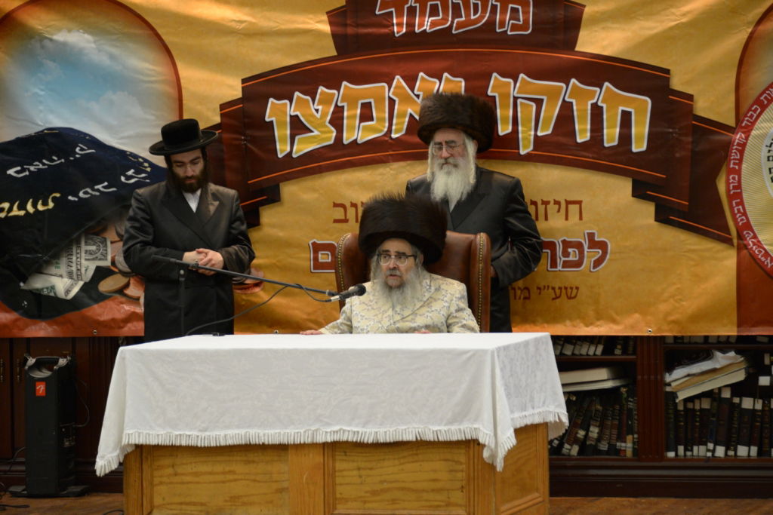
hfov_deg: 12.1
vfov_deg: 8.1
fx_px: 3651
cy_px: 258
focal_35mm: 170
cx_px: 386
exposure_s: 1/50
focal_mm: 170
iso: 2000
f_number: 5.6
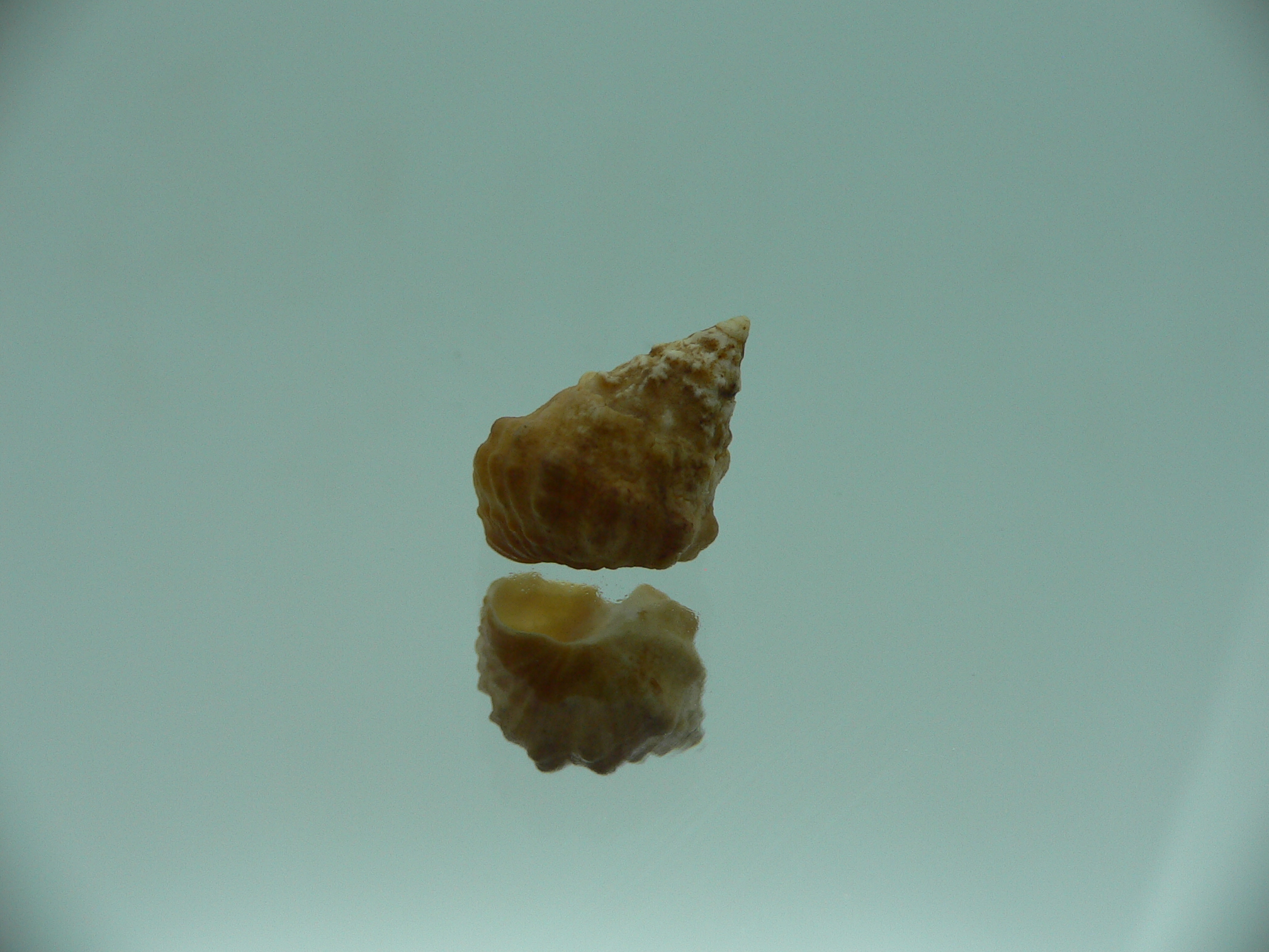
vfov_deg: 40.7
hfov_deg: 52.6
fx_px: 1283
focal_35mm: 35
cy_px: 476
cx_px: 634
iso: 80
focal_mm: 4.6
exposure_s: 1/80
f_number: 2.8
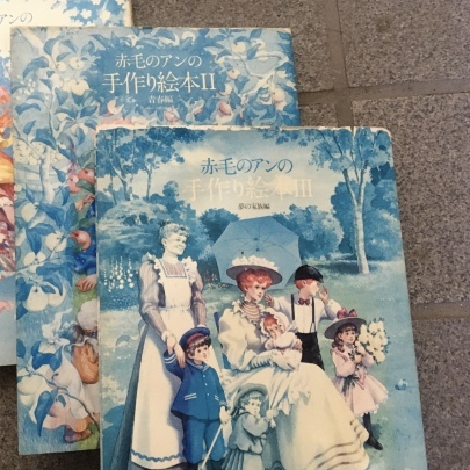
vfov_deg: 43.9
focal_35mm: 38
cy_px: 236
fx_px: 584
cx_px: 133
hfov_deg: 42.8
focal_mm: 4.15
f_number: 2.2
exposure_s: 1/15
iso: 250
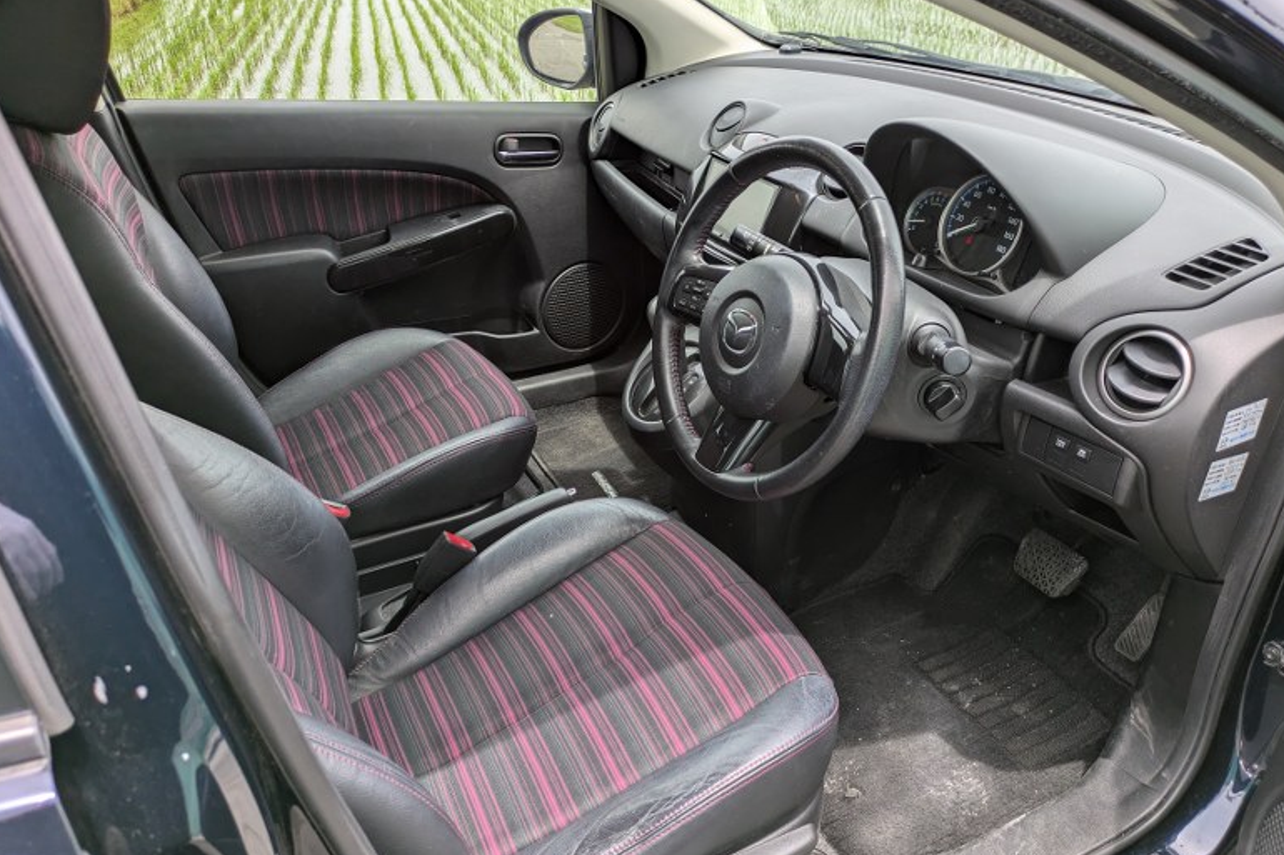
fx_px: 963
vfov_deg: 47.9
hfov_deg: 67.4
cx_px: 658
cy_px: 430
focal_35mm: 27
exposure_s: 1/418
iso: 44
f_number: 1.89
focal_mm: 5.43
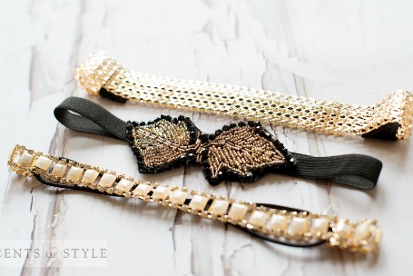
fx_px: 631
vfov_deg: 24.7
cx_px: 208
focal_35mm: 55
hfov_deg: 36.2
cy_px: 131
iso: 500
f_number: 4
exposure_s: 1/500
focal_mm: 50
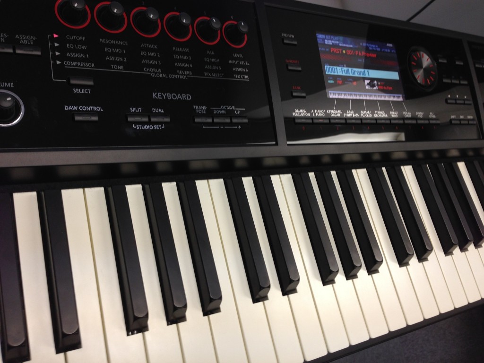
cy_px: 182
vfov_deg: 42.9
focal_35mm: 33
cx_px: 242
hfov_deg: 55.4
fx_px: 461
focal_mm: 4.12
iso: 64
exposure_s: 1/30
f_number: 2.4
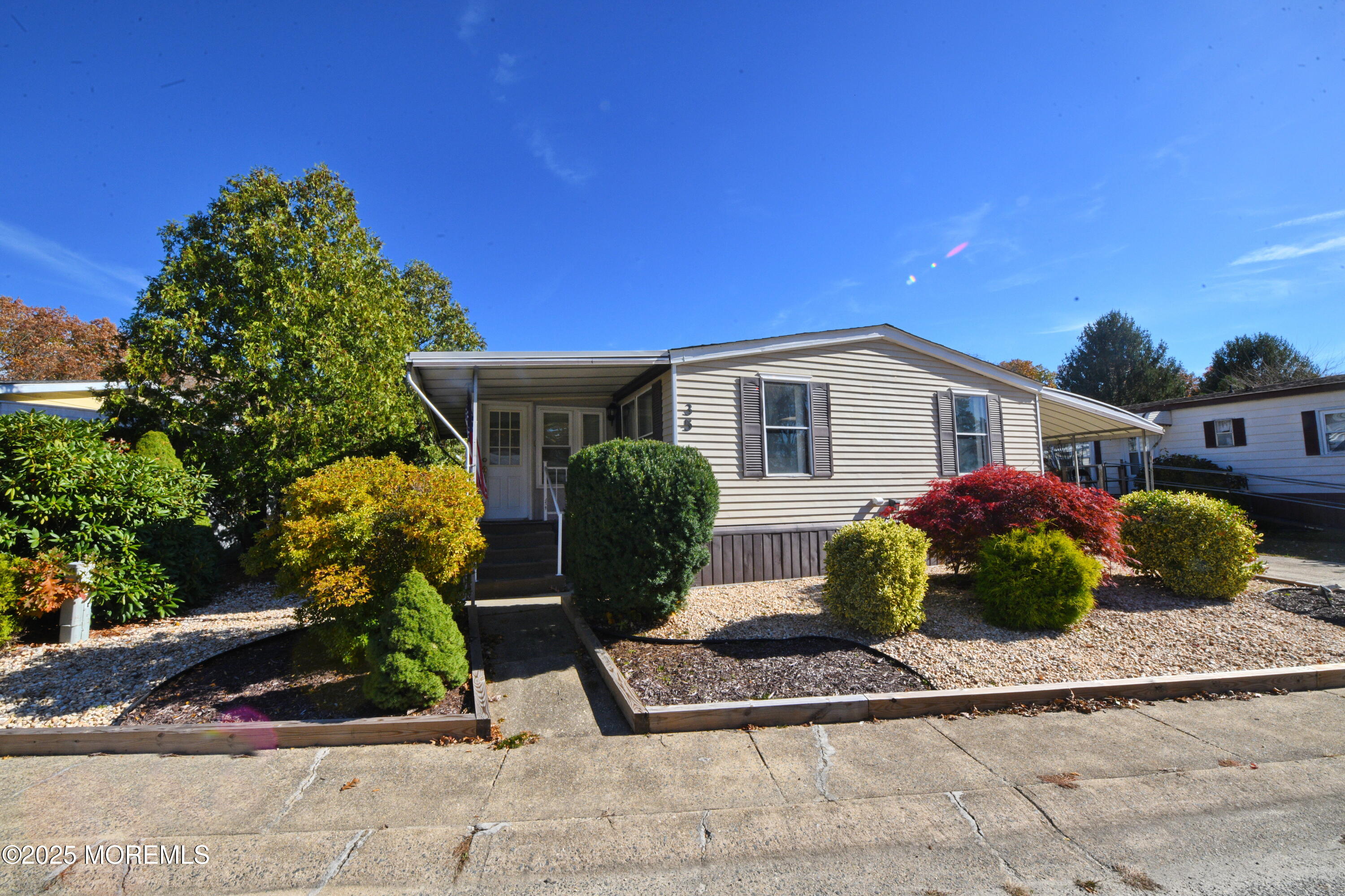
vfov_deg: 81.2
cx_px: 672
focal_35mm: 14
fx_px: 523
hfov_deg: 104.3
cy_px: 448
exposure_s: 1/250
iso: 800
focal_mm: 14
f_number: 22
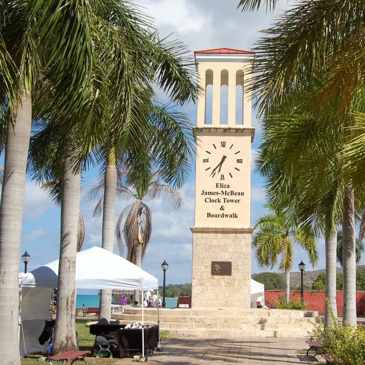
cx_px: 216
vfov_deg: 28.8
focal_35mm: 60
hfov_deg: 28.7
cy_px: 182
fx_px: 711
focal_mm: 31
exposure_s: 1/400
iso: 200
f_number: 10
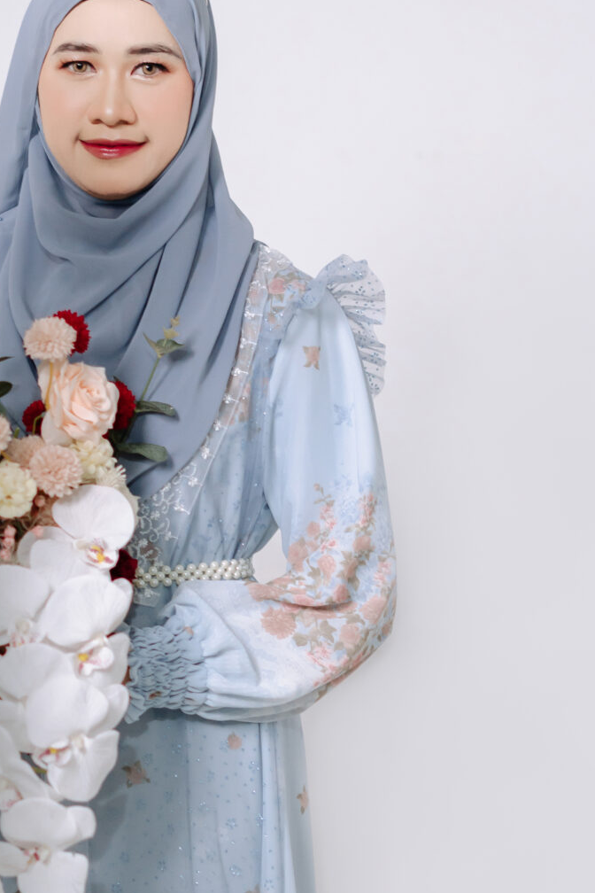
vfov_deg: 16.1
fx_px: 3148
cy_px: 487
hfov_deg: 10.7
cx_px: -43
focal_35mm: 127
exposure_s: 1/125
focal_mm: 50
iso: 320
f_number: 2
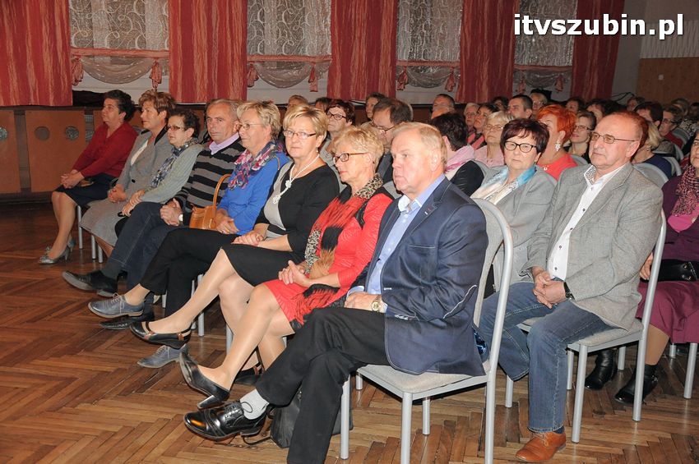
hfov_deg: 51.3
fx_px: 727
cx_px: 350
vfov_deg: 35.4
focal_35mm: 38
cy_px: 232
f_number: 5
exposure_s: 1/60
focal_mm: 25
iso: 1600
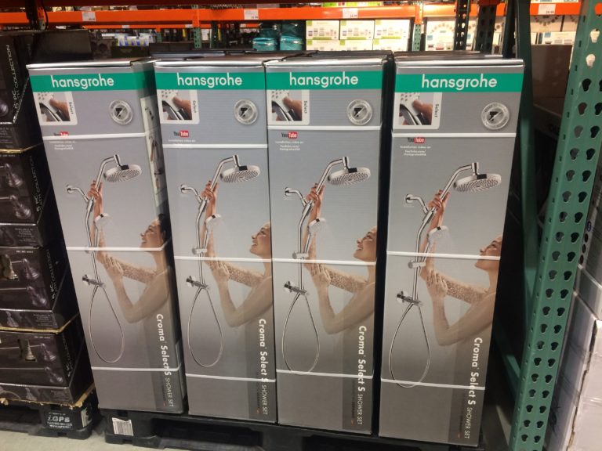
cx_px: 301
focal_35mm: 29
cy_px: 226
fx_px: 504
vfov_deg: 48.2
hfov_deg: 61.7
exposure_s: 1/30
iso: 100
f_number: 2.2
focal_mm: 4.15
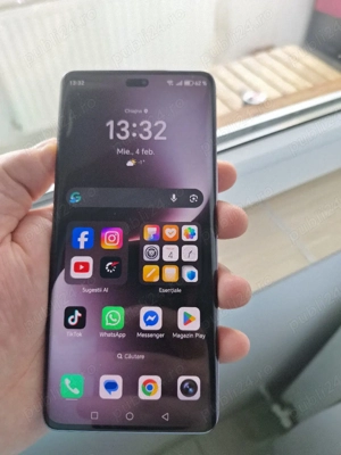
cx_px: 170
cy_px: 228
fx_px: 302
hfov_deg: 58.9
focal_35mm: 23
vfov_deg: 73.9
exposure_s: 1/50
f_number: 1.8
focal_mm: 5.54
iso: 50
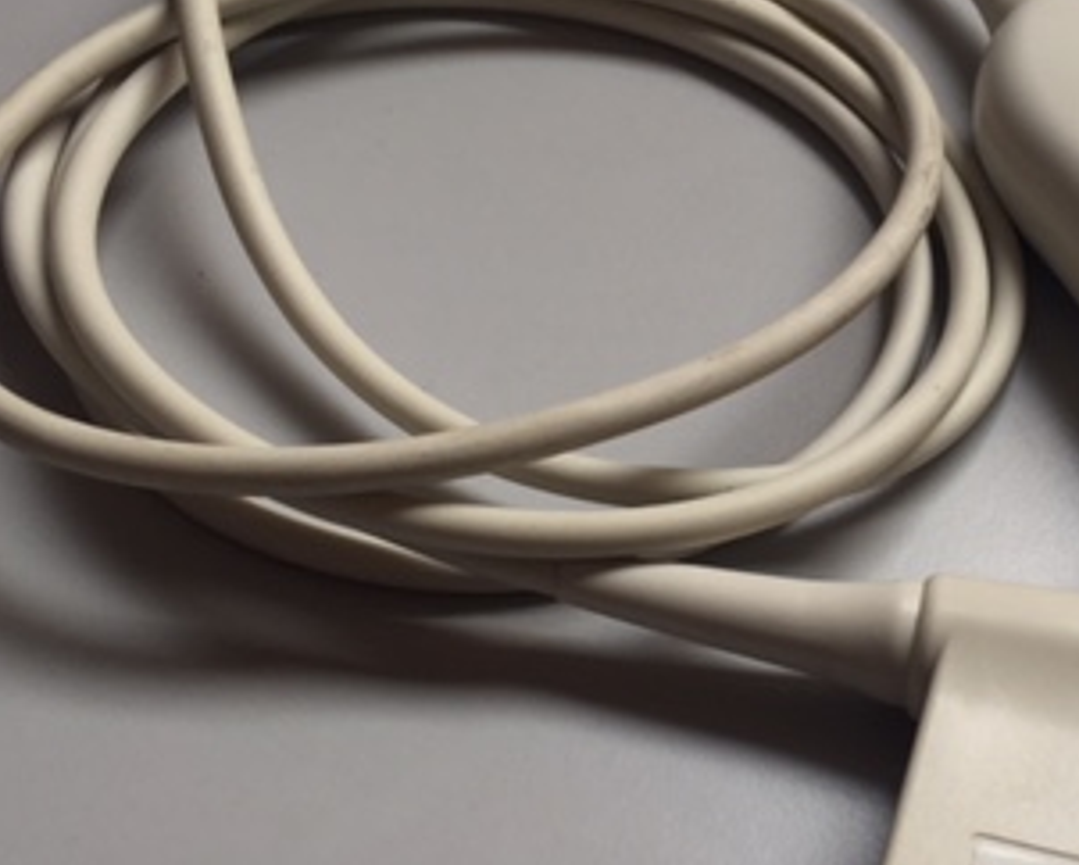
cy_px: 468
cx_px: 965
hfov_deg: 30.1
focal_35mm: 60
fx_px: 1917
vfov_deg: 25.4
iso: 32
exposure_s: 1/50
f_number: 2.2
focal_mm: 4.15
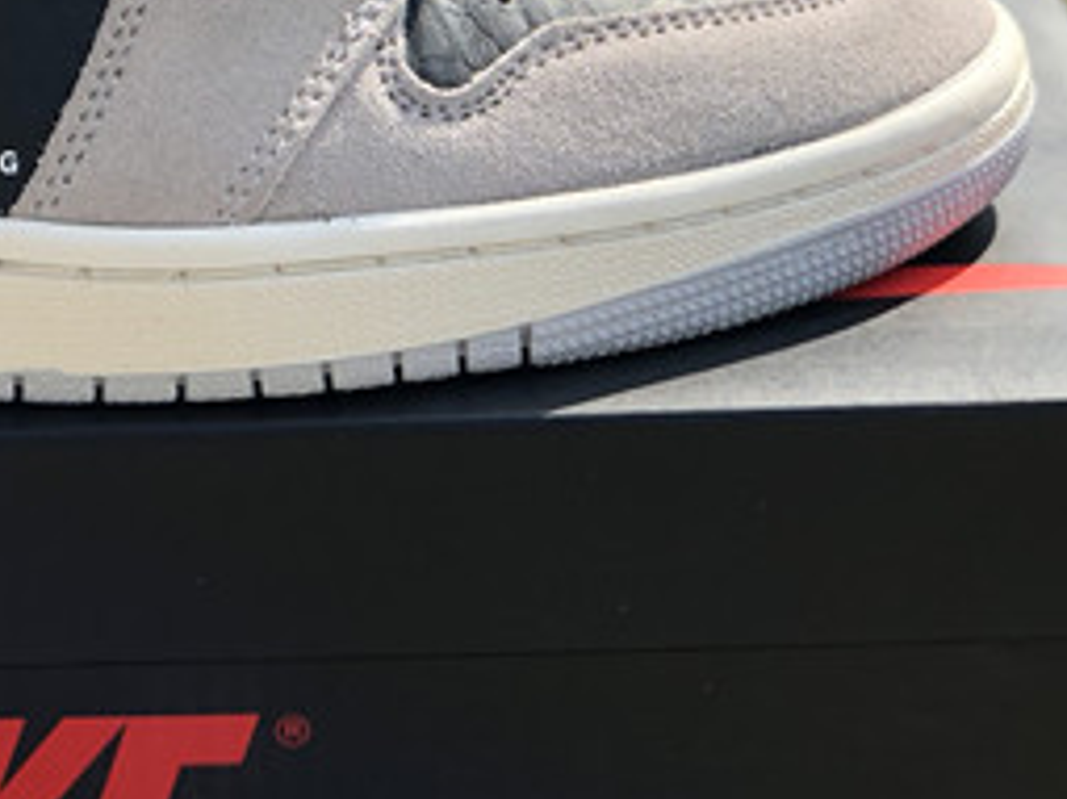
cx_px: -29
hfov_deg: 12.9
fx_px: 4652
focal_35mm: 151
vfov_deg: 9.7
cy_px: -207
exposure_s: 1/475
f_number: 2.4
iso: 16
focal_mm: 6
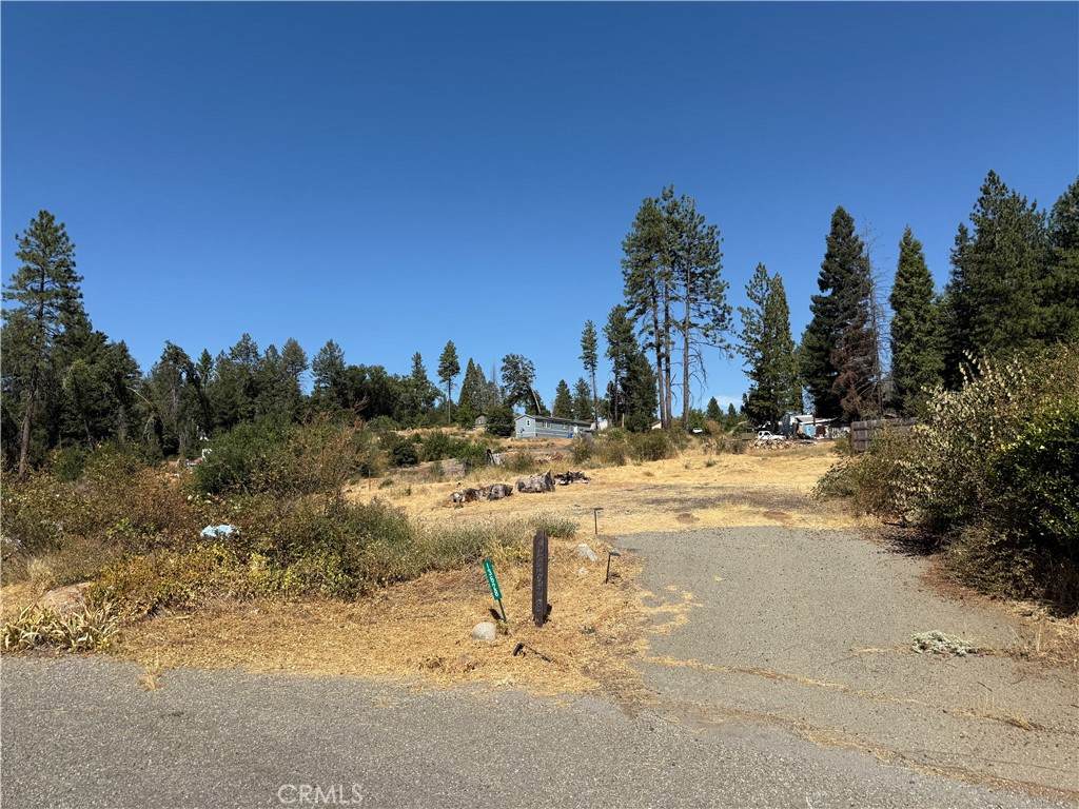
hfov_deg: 71.6
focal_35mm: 24
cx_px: 540
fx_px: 748
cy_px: 404
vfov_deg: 56.8
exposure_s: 1/5319
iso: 80
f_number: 1.78
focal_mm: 6.76
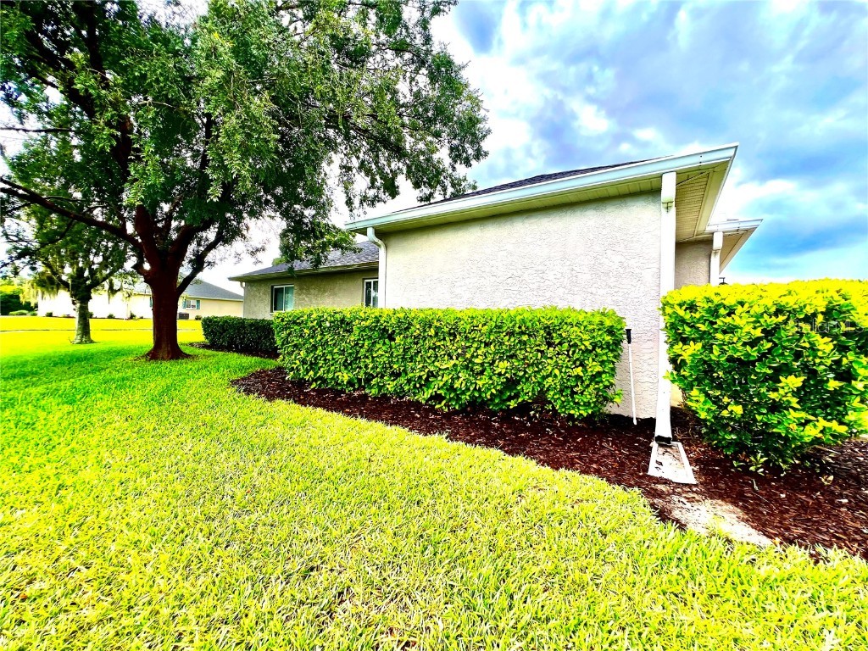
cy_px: 326
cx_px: 434
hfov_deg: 106.2
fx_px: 326
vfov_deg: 89.9
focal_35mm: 13
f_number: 1.8
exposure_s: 1/156
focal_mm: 1.57
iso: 32
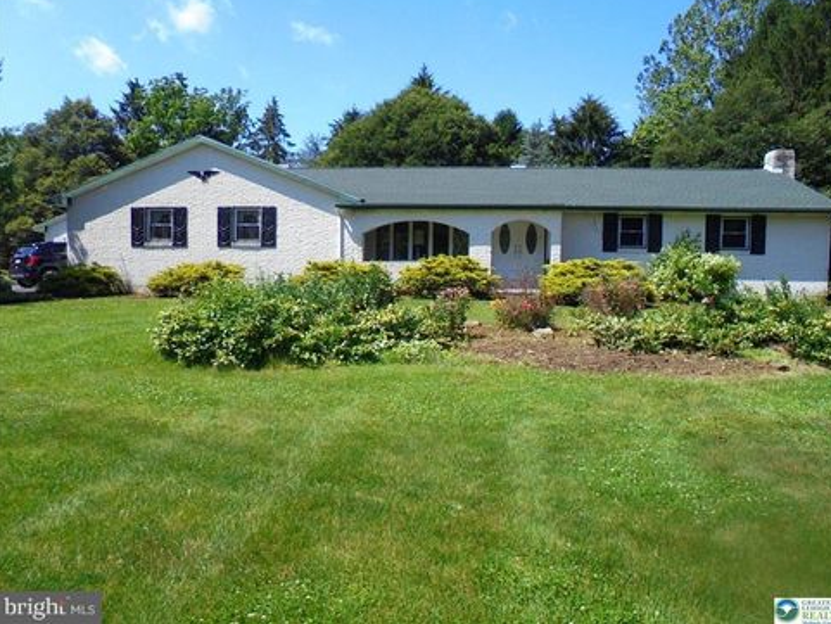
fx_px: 648
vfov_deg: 51.4
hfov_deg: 65.3
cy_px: 302
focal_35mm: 27
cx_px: 428
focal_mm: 4.6
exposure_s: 1/250
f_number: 11.5
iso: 400
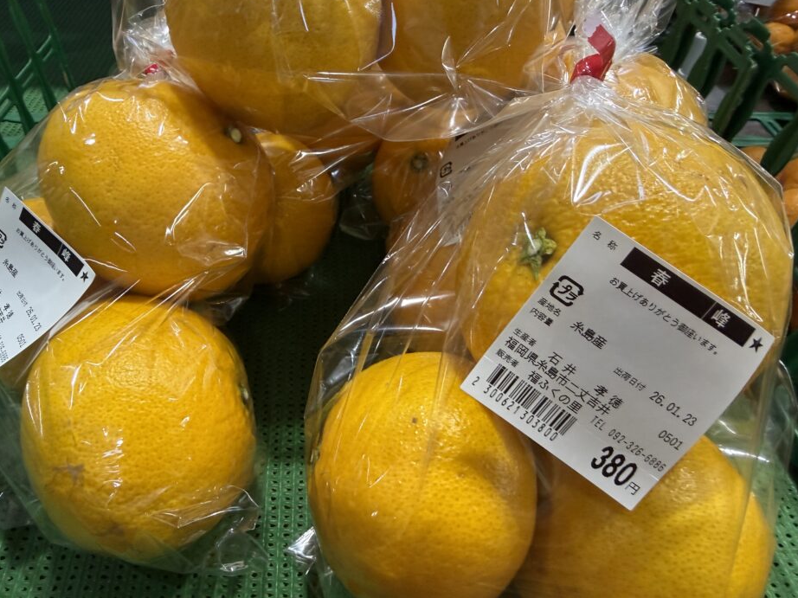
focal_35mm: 25
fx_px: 576
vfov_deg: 54.8
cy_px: 287
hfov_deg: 69.4
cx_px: 386
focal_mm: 2.22
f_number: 2.2
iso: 250
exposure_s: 1/60
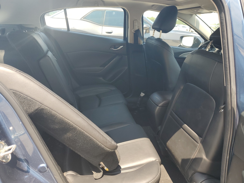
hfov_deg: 67.3
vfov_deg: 53.1
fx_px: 183
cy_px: 92
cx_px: 122
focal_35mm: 26
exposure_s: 1/370
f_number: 1.5
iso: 50
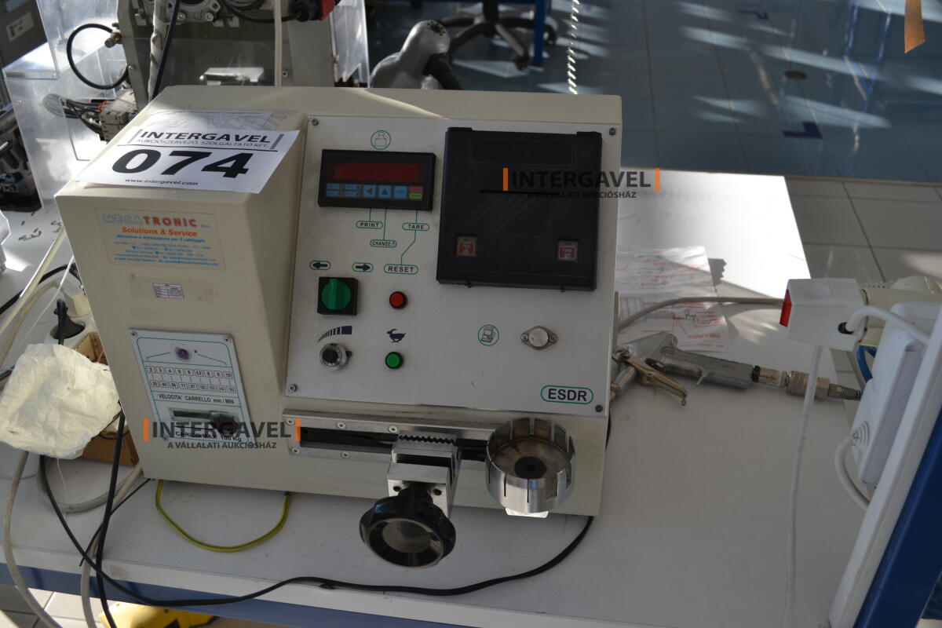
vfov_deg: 40.0
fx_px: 863
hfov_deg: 57.2
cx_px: 471
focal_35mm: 33
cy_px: 314
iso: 110
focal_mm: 22
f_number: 5.6
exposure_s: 1/125
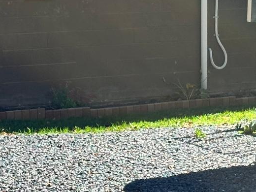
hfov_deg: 10.4
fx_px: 1398
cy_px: -60
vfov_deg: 7.8
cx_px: 210
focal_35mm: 189
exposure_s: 1/1242
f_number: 1.78
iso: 64
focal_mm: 6.86
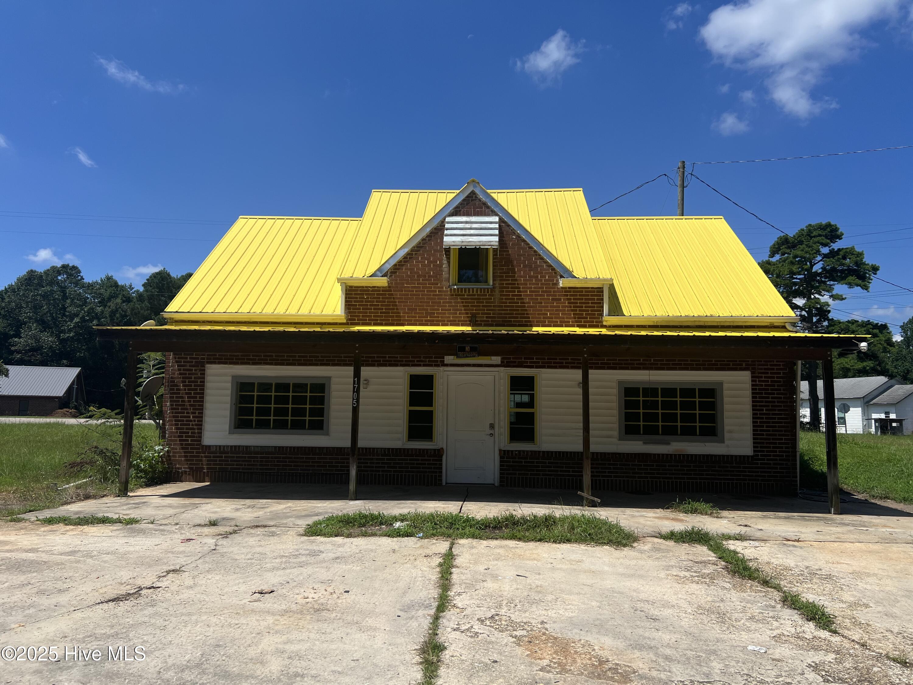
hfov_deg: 67.3
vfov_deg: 53.1
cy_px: 342
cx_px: 456
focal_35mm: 26
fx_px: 686
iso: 50
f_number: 1.5
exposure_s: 1/6211
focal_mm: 5.7
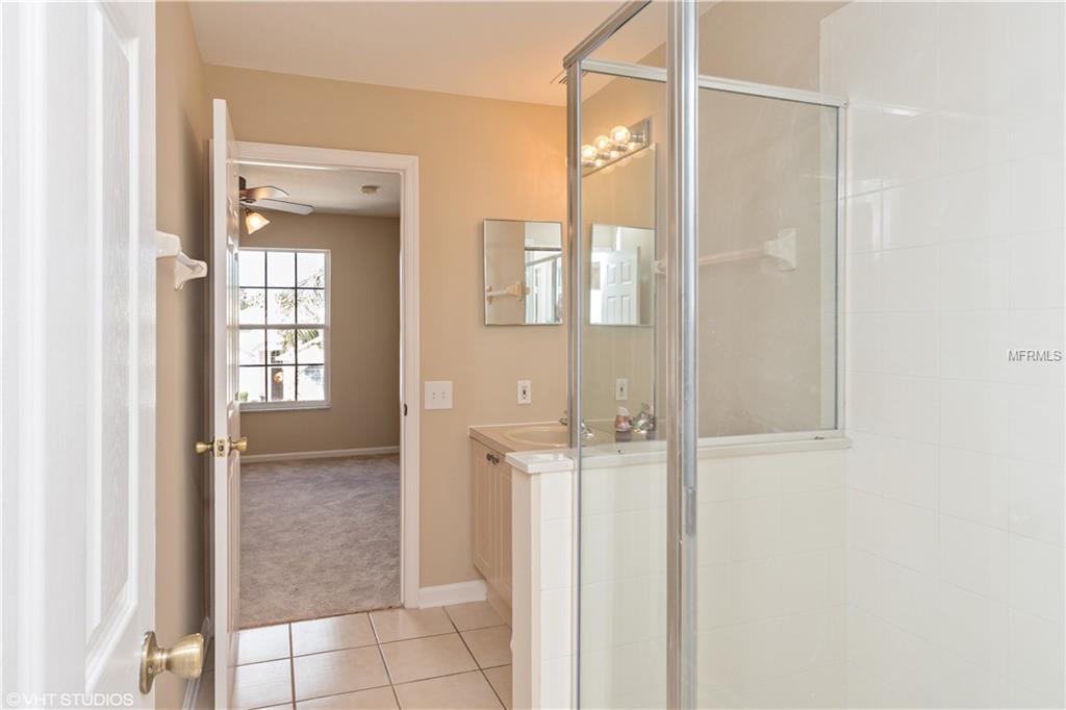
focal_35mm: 21
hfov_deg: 81.2
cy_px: 355
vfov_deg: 59.5
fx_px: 622
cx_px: 533
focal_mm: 14
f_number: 8
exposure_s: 1/40
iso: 320
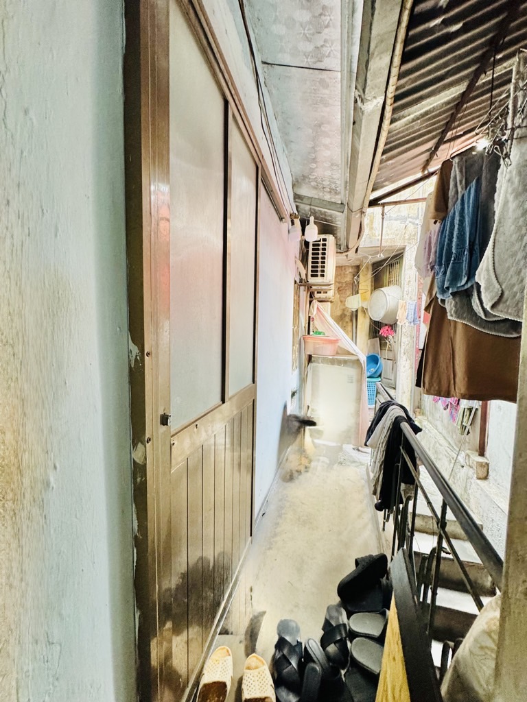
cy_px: 351
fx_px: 284
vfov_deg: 102.1
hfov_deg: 85.7
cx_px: 264
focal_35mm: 14
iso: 250
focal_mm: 2.22
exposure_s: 1/50
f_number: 2.2
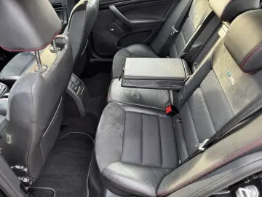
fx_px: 182
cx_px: 131
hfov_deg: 71.6
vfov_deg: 56.8
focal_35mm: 24
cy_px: 98
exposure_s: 1/121
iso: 200
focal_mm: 6.76
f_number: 1.78
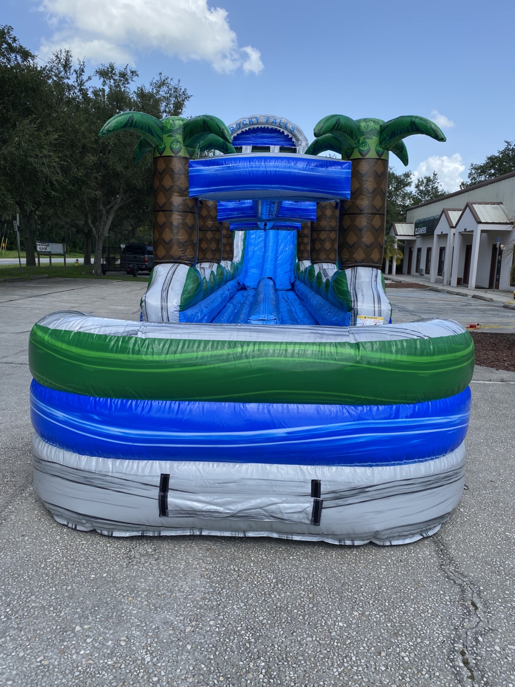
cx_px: 258
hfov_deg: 53.1
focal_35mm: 26
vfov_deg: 67.3
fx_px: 516
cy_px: 344
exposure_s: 1/1447
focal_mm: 4.25
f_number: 1.8
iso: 32
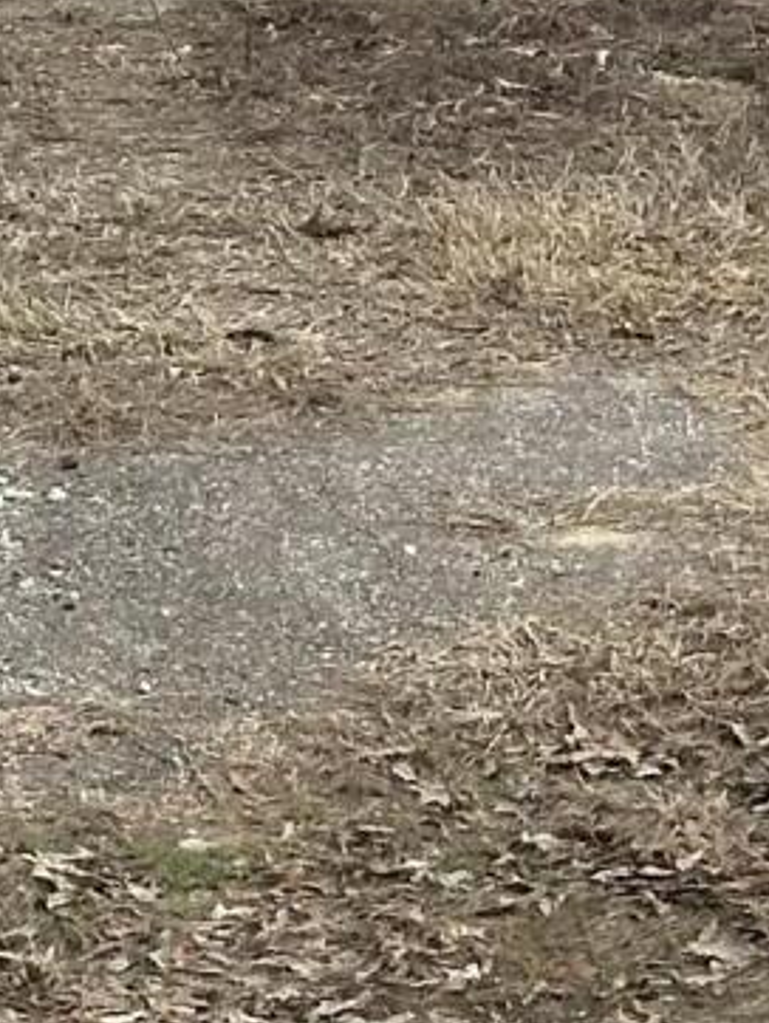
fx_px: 7840
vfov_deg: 7.4
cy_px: -192
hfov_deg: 5.6
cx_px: 698
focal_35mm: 265
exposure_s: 1/1953
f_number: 1.78
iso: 64
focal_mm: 6.86
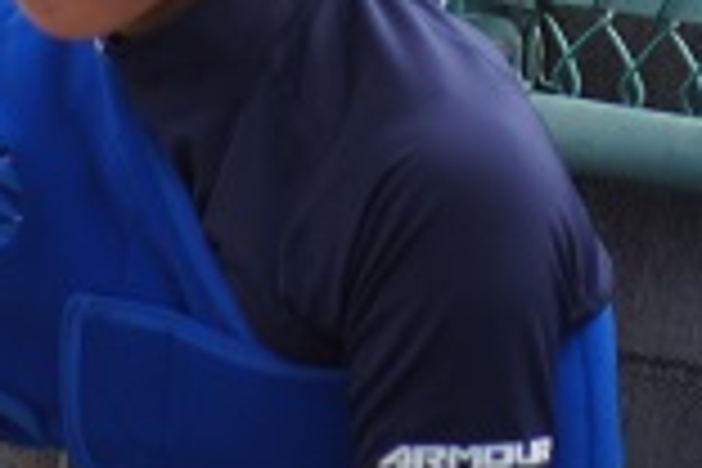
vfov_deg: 1.4
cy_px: -137
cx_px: 446
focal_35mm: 995
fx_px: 19401
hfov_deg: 2.1
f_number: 5.6
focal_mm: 210
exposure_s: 1/320
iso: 100
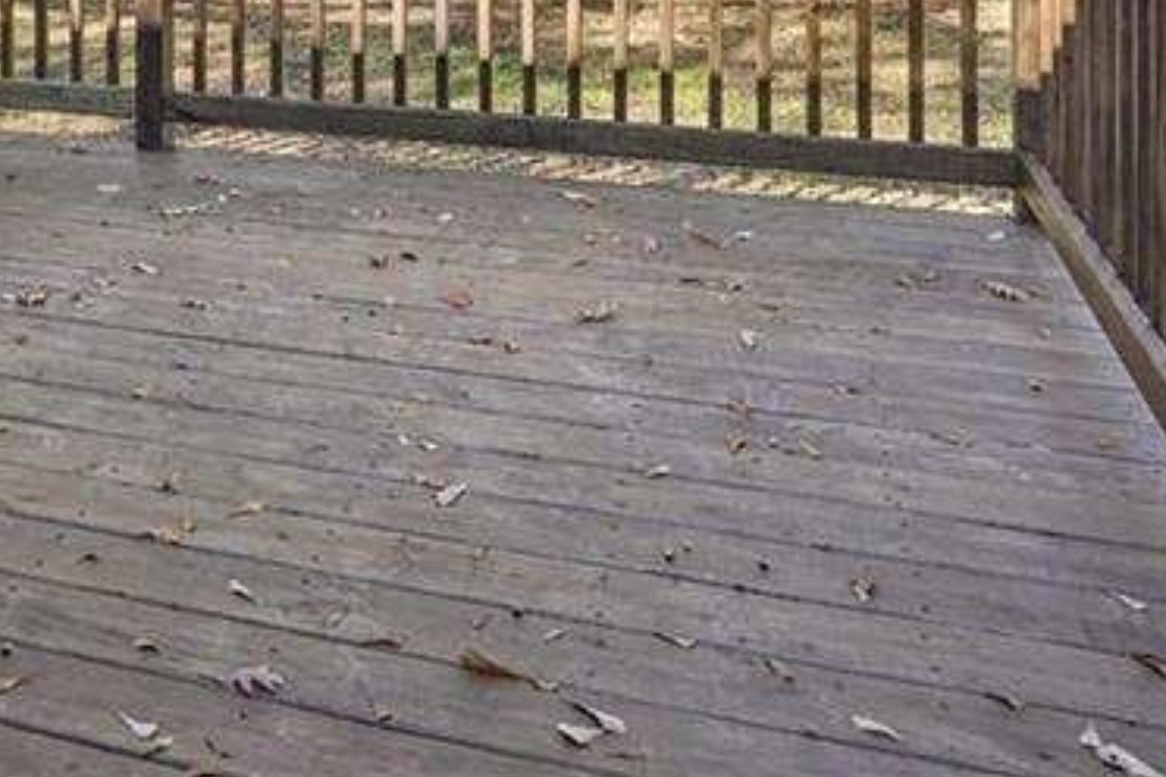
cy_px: -287
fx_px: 1470
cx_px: 248
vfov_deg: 24.9
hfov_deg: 41.6
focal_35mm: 45
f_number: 8
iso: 800
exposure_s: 1/250
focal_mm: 16.5
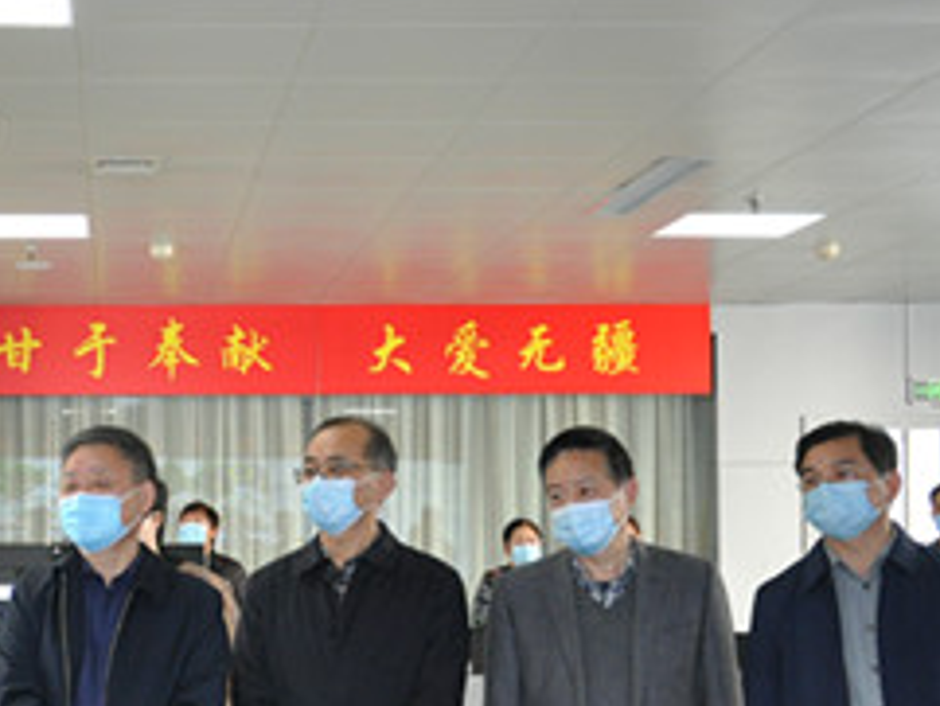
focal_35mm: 75
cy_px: 464
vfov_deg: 19.6
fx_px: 2043
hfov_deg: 25.0
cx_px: 62
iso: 800
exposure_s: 1/80
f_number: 3.8
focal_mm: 21
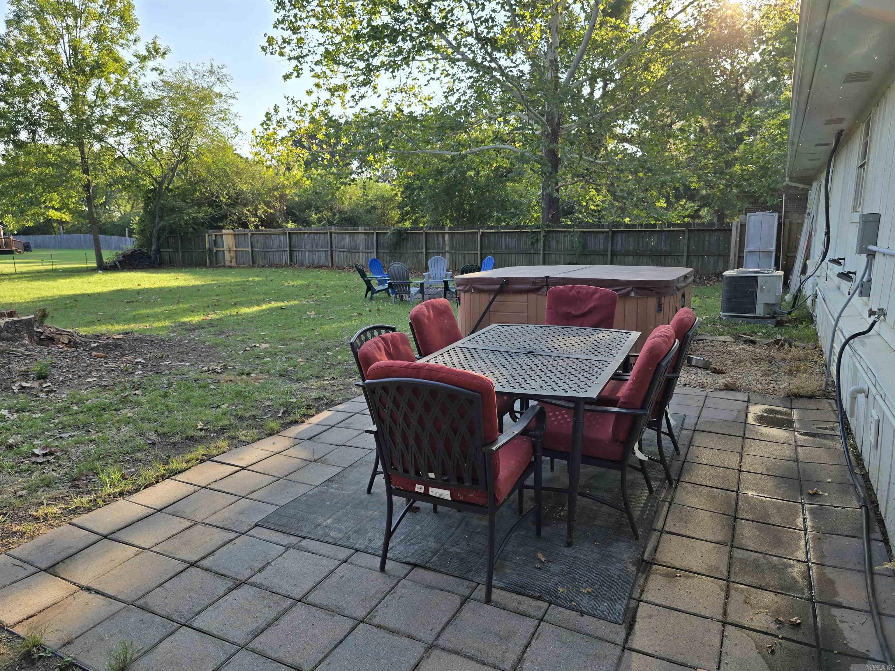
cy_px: 336
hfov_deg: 73.9
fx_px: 595
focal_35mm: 23
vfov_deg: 58.9
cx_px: 448
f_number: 1.7
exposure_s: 1/247
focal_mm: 6.3
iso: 12
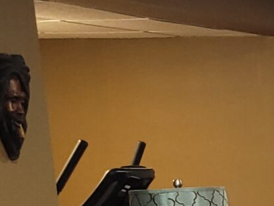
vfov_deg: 8.5
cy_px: 476
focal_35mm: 162
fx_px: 1282
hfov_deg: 10.5
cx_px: 660
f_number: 1.8
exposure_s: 1/9
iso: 125
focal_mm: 5.4
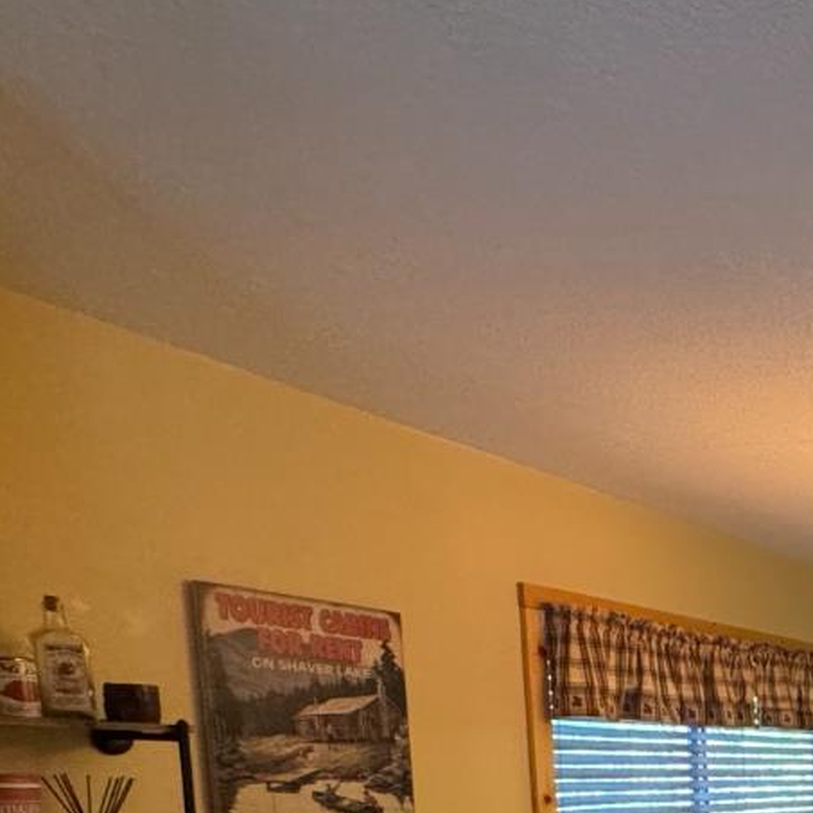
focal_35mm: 41
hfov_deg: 27.5
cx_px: 1229
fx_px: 1089
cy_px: 916
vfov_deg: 34.7
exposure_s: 1/60
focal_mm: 2.22
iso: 400
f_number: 2.2
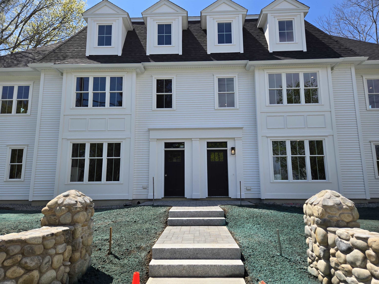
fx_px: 252
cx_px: 190
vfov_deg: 58.9
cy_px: 142
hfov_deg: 73.9
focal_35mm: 23
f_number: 1.8
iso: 40
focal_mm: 5.4
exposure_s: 1/2921
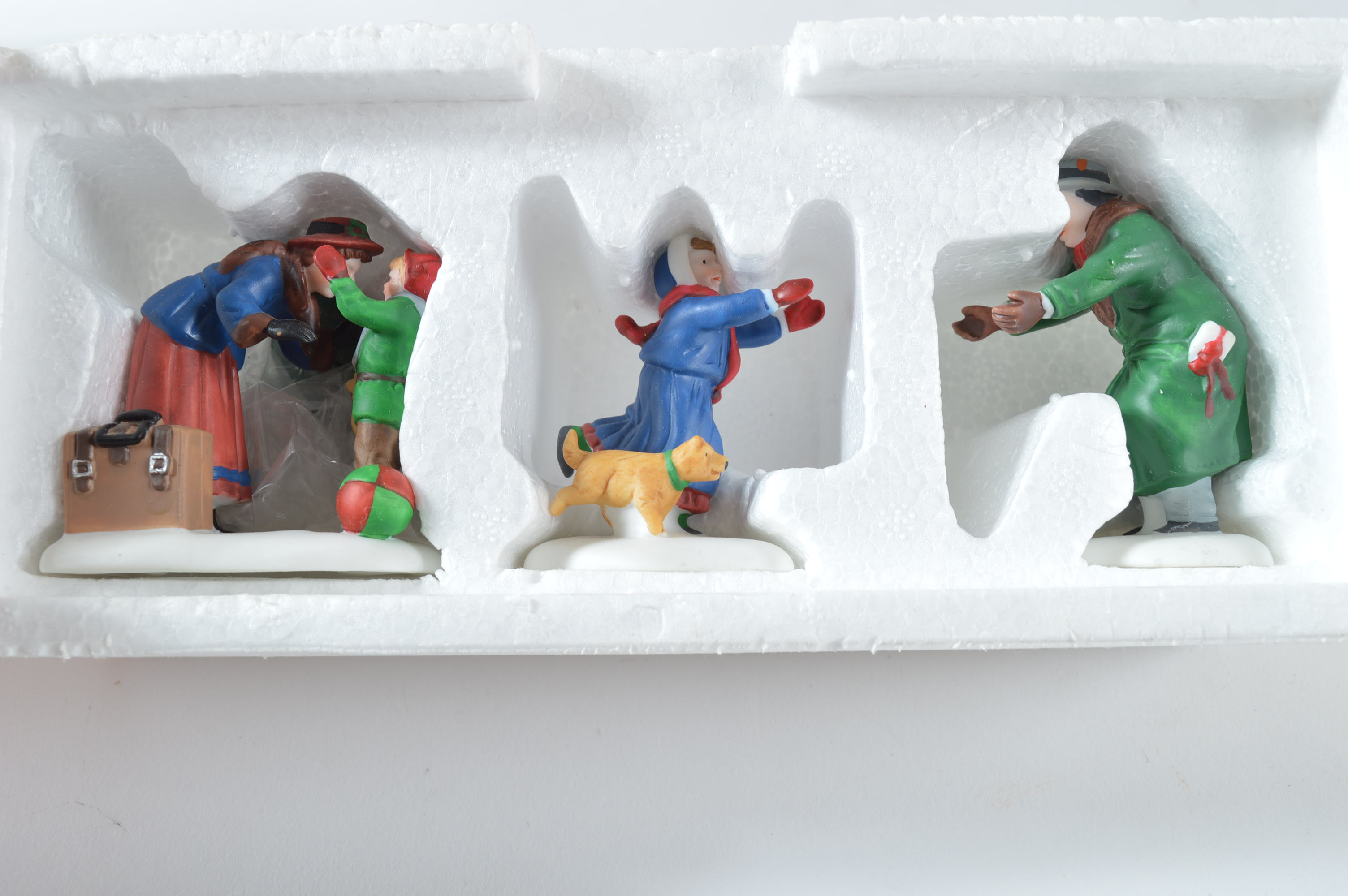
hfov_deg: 51.3
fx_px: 1403
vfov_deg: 35.4
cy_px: 448
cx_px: 674
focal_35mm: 38
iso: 100
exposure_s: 1/160
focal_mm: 25
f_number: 11
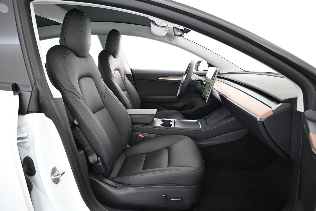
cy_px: 106
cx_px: 158
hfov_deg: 73.7
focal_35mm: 24
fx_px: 211
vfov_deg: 53.1
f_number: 3.5
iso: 1600
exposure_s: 1/20
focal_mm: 16
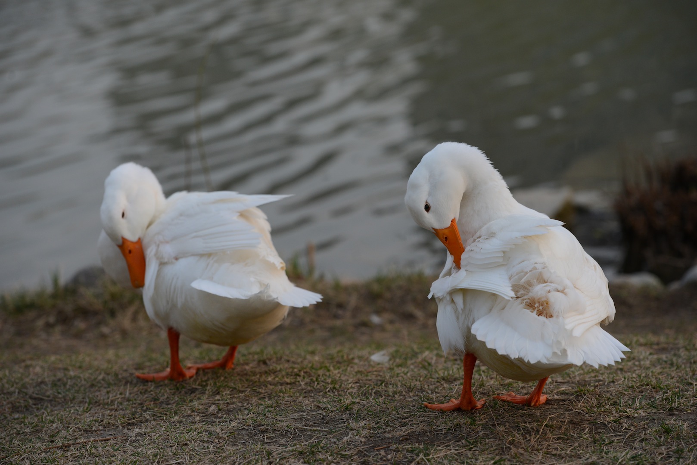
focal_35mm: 150
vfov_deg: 9.2
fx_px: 2905
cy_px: 232
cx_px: 348
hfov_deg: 13.7
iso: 640
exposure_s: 1/1000
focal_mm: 150
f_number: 5
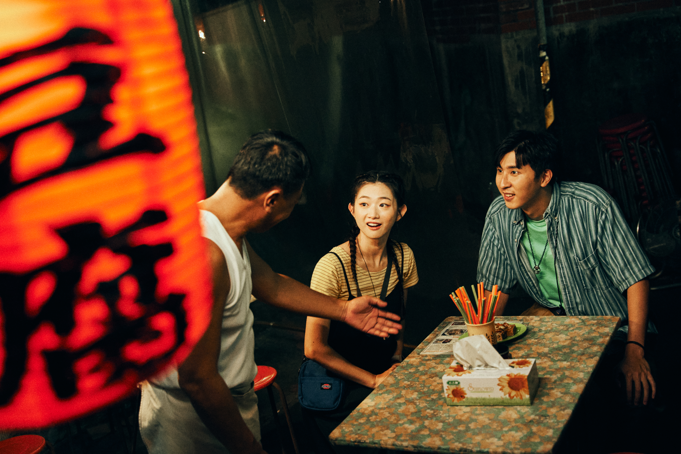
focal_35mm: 44
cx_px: 340
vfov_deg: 30.5
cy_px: 227
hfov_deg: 44.5
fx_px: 832
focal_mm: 44
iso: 3200
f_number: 2.8
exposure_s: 1/160
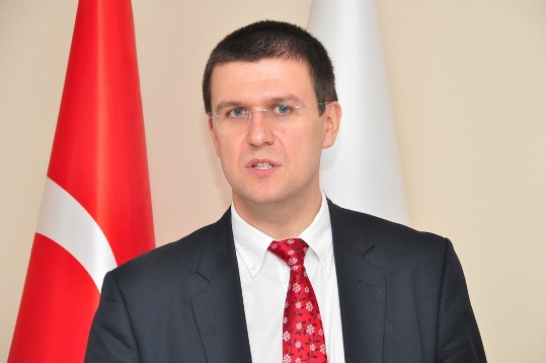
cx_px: 275
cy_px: 182
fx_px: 2931
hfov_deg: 10.6
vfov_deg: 7.1
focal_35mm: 194
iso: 800
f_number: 9
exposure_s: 1/125
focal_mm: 125
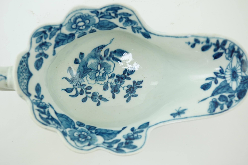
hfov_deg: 43.6
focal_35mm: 45
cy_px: 82
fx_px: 310
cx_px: 124
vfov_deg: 29.9
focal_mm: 30
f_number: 9
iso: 640
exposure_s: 1/60
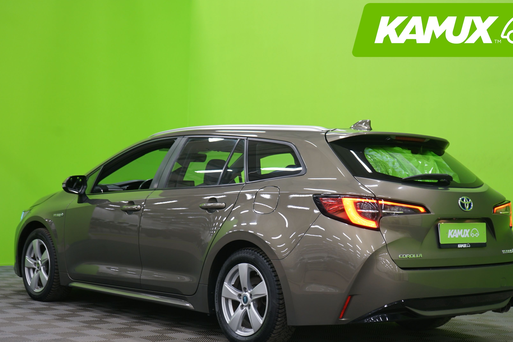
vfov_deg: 22.6
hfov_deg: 33.4
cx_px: 273
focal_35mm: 60
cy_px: 192
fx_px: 855
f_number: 4.5
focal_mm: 49
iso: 400
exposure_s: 1/8
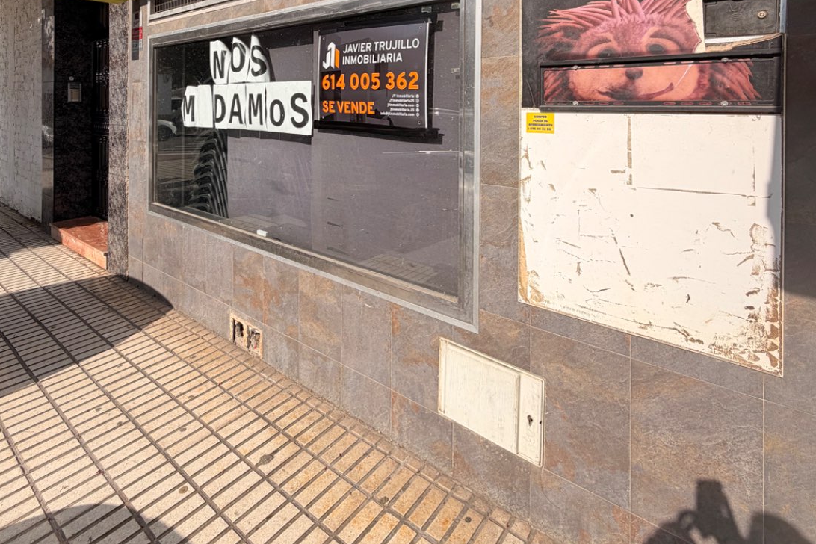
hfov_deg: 84.0
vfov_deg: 57.3
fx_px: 453
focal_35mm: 20
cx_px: 405
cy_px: 109
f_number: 2.2
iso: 20
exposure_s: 1/1211
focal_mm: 2.22
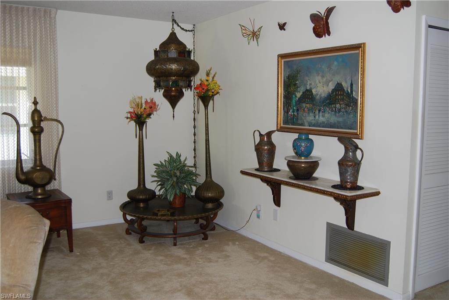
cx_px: 224
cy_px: 150
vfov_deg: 38.4
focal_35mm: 34
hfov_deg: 55.1
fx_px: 431
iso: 200
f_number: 3.8
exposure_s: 1/60
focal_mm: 23
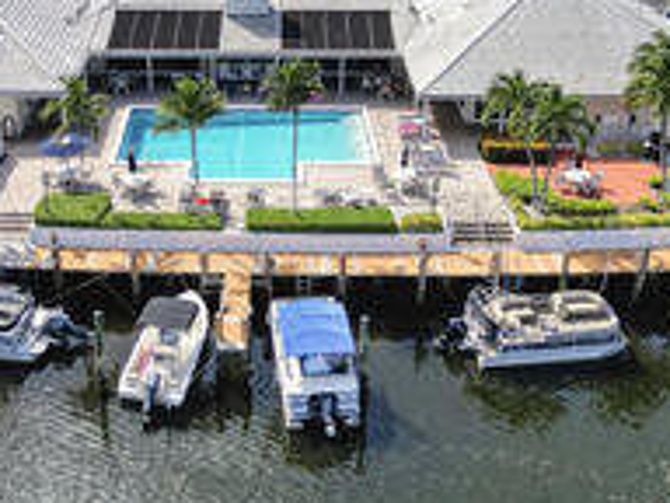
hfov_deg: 37.9
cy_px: 38
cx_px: 244
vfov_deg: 27.9
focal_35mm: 50
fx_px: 968
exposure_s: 1/2500
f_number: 1.7
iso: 100
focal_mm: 6.7
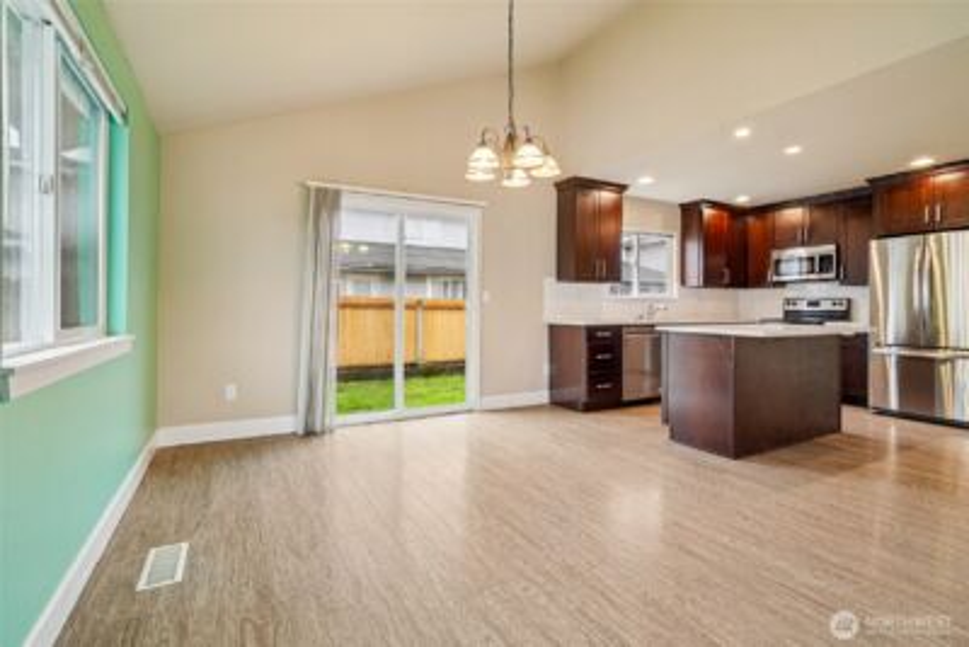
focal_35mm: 16
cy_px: 324
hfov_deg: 96.7
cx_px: 484
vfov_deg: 73.8
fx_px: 431
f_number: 8
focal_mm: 16
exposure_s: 1/40
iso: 1600
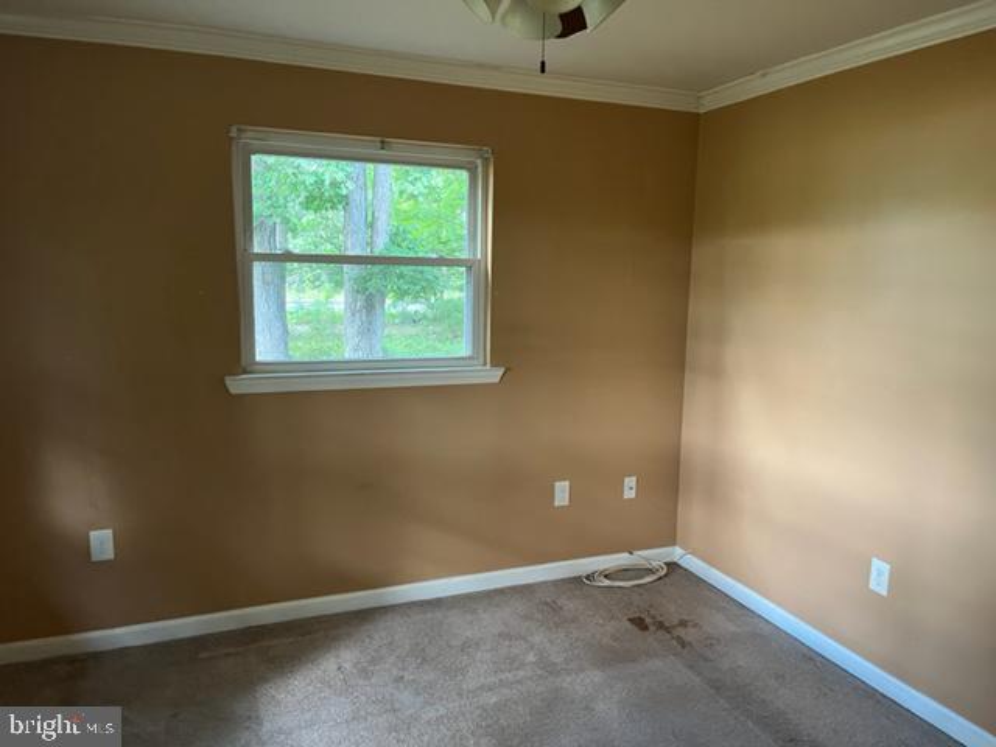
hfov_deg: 67.3
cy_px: 374
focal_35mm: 26
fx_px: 748
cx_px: 498
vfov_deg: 53.1
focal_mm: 5.1
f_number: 1.6
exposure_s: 1/60
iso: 400
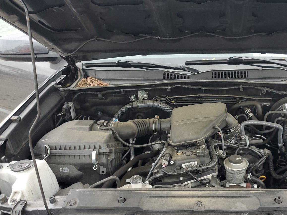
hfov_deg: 50.3
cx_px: 194
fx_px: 298
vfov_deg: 39.6
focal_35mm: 36
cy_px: 121
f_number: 1.5
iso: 50
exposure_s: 1/256
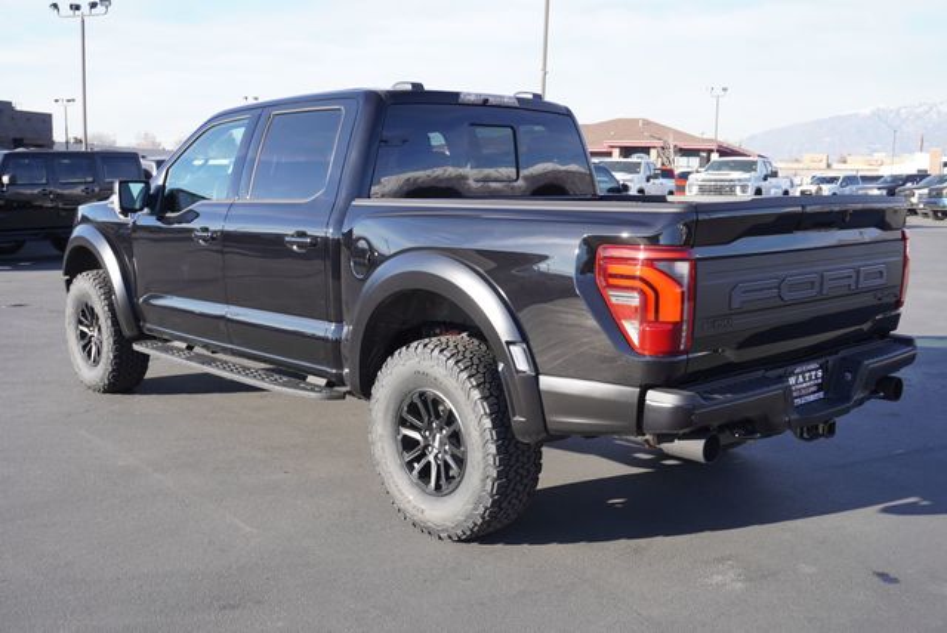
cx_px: 474
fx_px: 987
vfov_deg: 35.6
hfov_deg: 51.2
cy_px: 316
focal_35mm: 38
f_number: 6.3
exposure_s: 1/125
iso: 100
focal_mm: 25
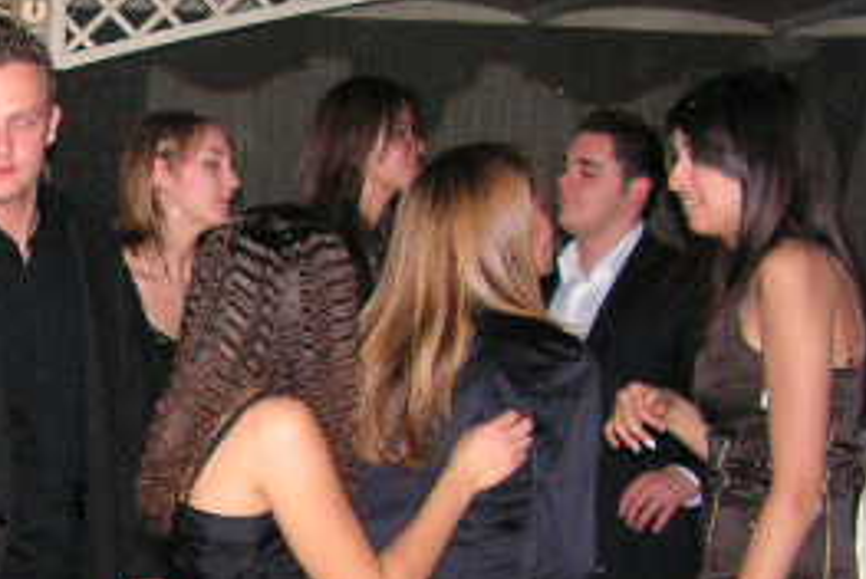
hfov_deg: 20.8
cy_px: 441
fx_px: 2191
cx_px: -175
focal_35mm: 91
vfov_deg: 15.0
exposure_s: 1/40
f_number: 3.2
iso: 200
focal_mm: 6
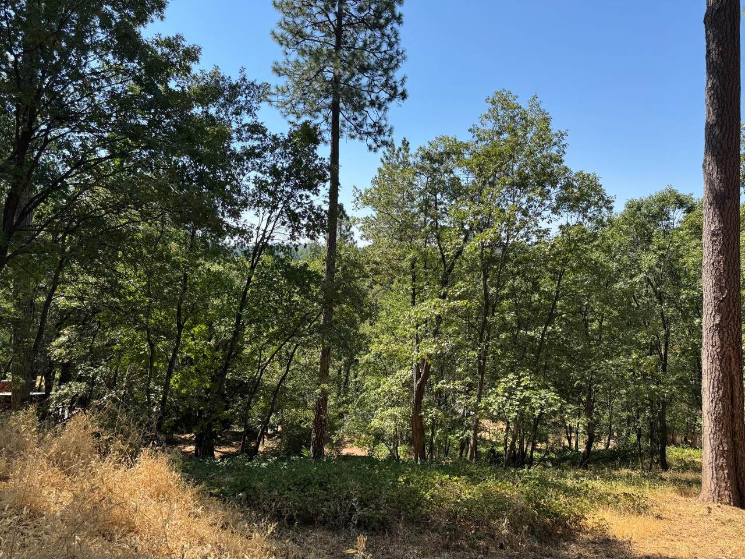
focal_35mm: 24
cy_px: 280
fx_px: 517
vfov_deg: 56.8
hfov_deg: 71.6
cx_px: 372
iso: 80
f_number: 1.78
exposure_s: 1/1597
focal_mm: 6.76
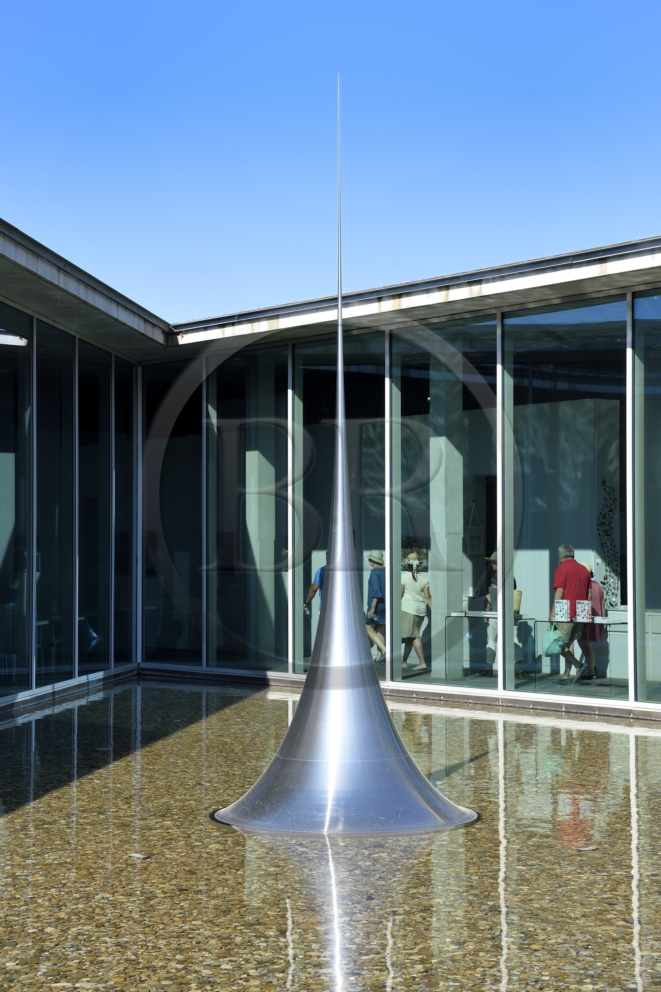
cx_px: 330
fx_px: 1929
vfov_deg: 28.9
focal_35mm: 70
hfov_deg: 19.4
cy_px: 496
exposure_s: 1/250
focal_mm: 70
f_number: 10
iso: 200
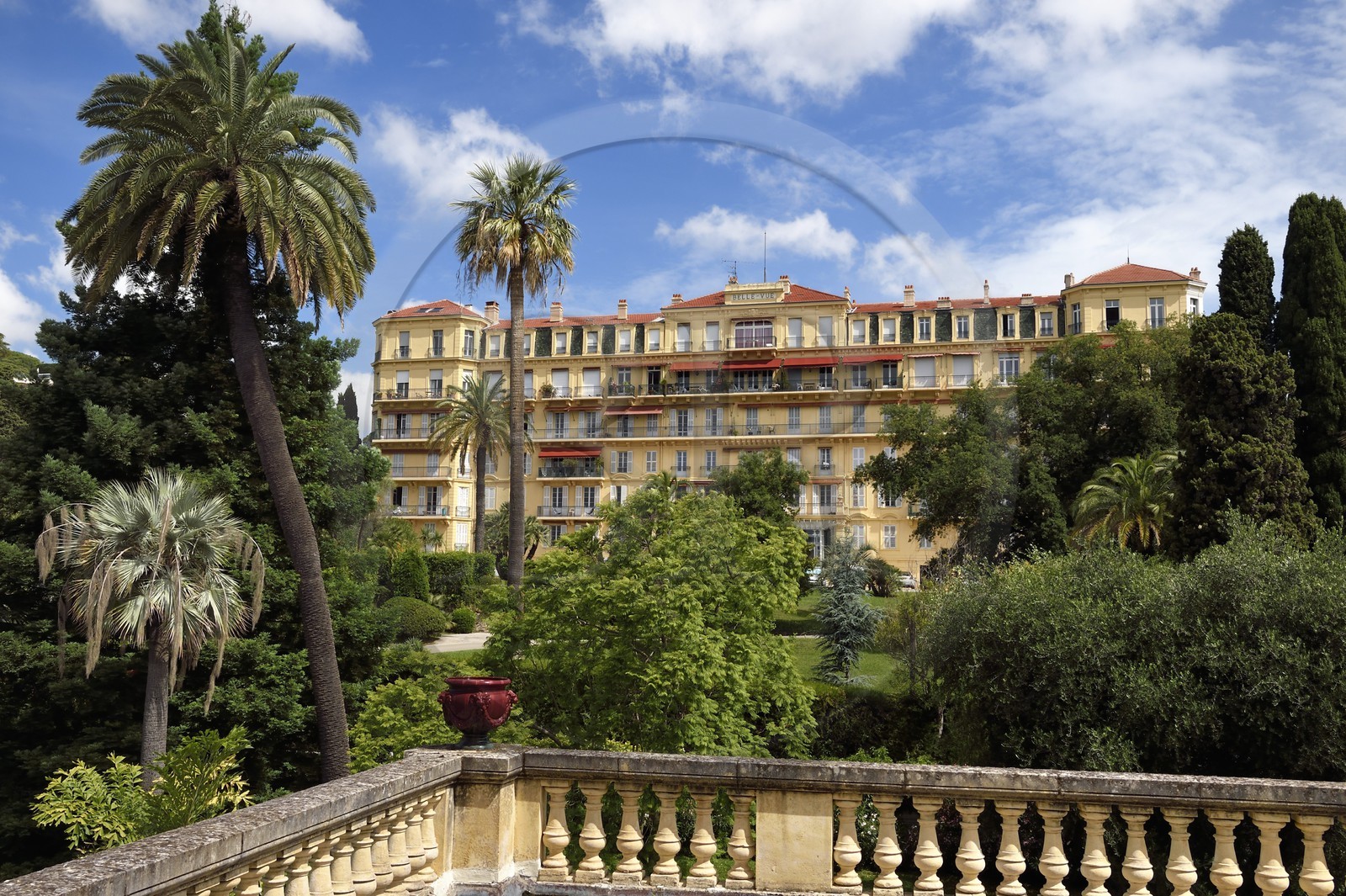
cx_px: 673
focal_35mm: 34
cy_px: 448
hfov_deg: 55.8
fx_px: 1271
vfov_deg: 38.8
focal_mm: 34
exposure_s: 1/320
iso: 200
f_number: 13
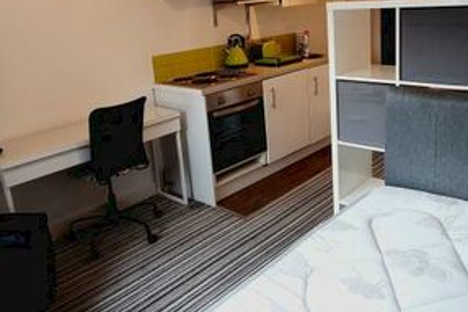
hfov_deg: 56.8
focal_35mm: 33
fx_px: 429
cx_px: 280
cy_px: 123
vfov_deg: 39.7
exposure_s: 1/50
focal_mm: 1.8
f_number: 2.2
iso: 80
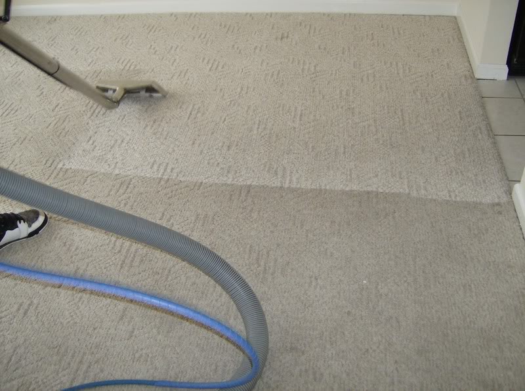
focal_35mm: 36
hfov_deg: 51.5
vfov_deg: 39.5
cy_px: 196
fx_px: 545
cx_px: 262
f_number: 2.8
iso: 200
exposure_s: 1/60
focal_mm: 6
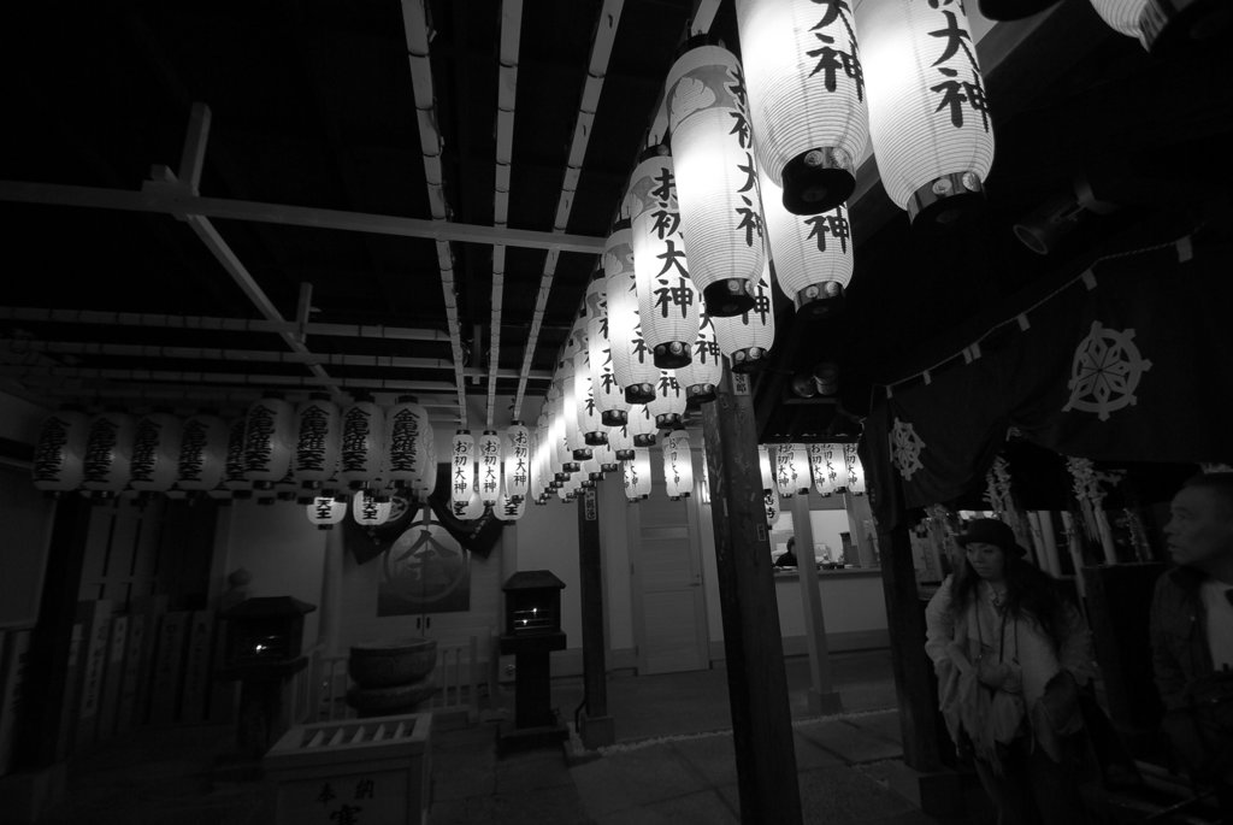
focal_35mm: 15
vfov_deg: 77.5
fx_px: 514
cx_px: 616
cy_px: 412
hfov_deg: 100.3
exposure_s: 1/30
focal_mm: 10
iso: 200
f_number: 4
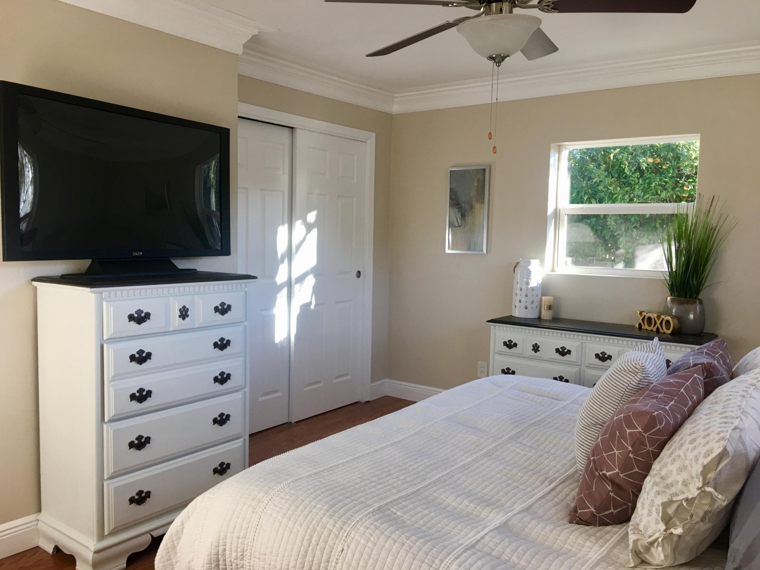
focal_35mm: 29
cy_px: 285
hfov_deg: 61.7
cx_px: 380
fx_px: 637
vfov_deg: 48.2
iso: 25
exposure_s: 1/40
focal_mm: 4.15
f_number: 2.2
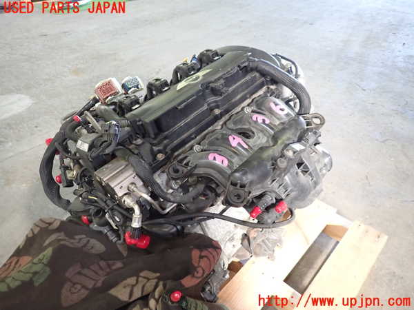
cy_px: 155
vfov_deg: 54.9
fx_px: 299
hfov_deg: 69.4
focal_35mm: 25
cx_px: 207
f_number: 2
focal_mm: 4.5
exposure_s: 1/30
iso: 400
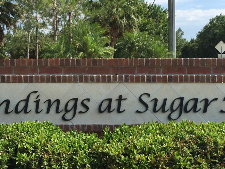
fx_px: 299
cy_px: 74
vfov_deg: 31.5
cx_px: 112
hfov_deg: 41.3
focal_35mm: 46
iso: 32
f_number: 2.2
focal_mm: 4.15
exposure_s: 1/1647
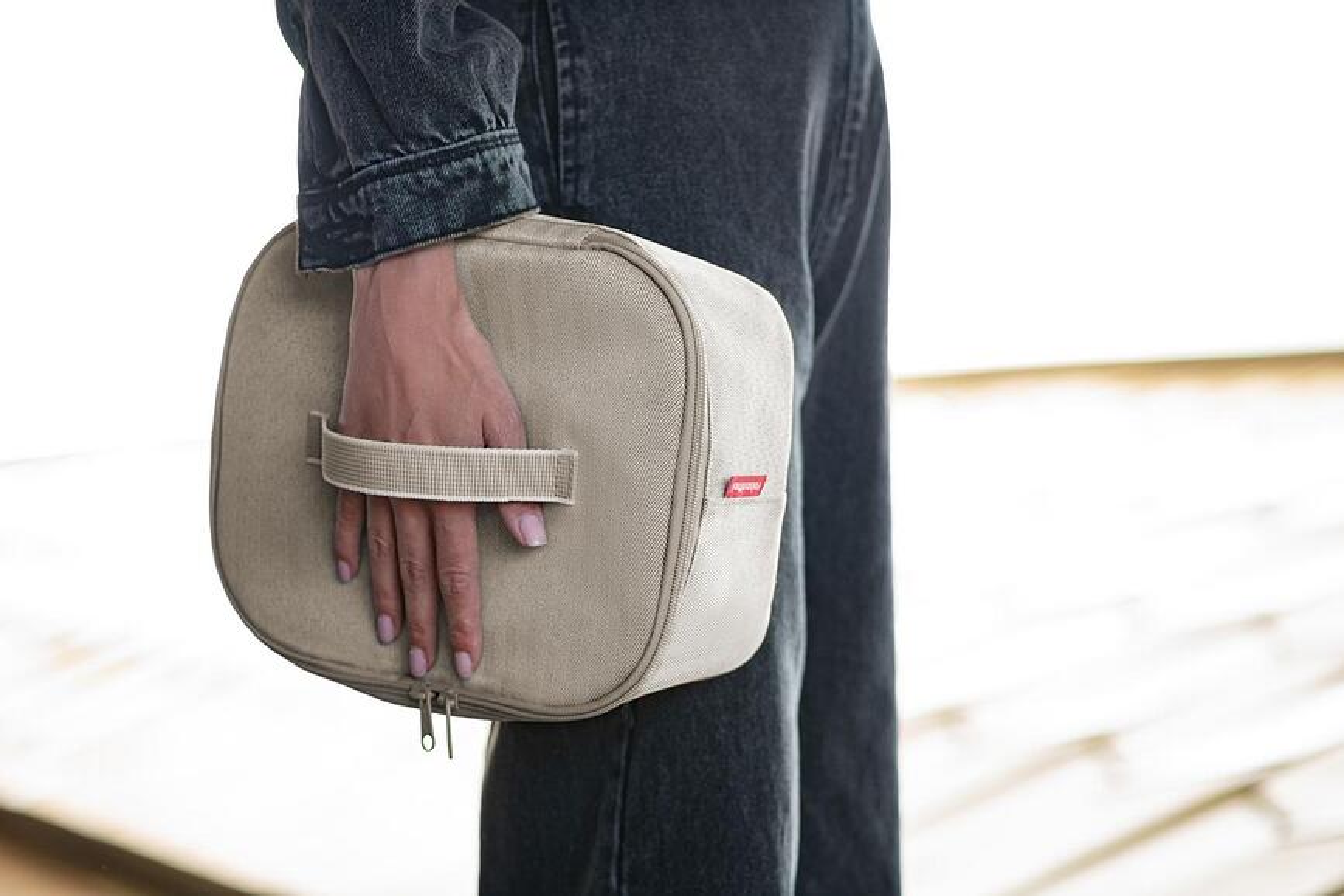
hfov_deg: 19.5
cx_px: 672
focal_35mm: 105
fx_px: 3920
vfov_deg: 13.0
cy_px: 448
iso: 800
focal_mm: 105
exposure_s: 1/320
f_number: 5.6
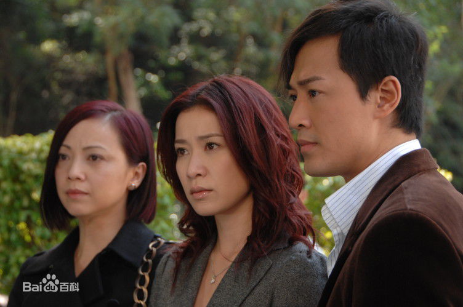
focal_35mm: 90
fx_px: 1156
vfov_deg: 15.1
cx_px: 232
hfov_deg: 22.7
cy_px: 154
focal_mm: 60
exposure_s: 1/200
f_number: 4.8
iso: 400
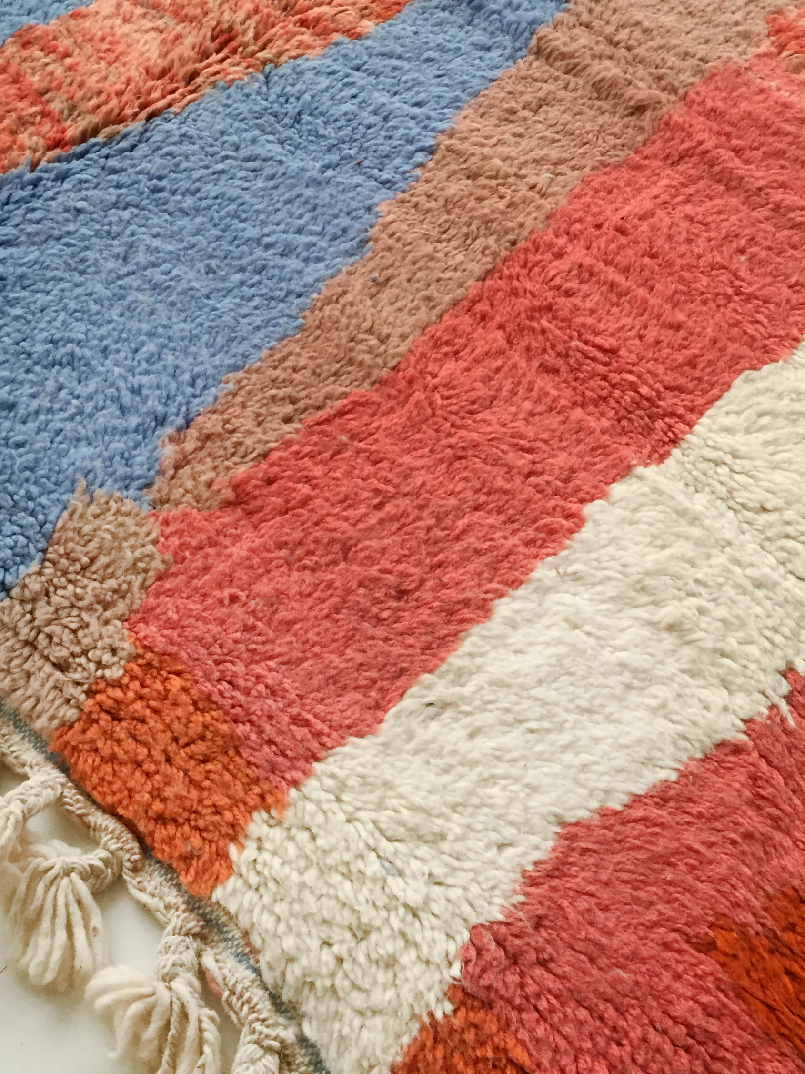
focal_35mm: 42
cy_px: 443
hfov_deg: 34.3
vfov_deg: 44.6
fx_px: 1303
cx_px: 423
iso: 64
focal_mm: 4.15
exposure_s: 1/33
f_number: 2.2
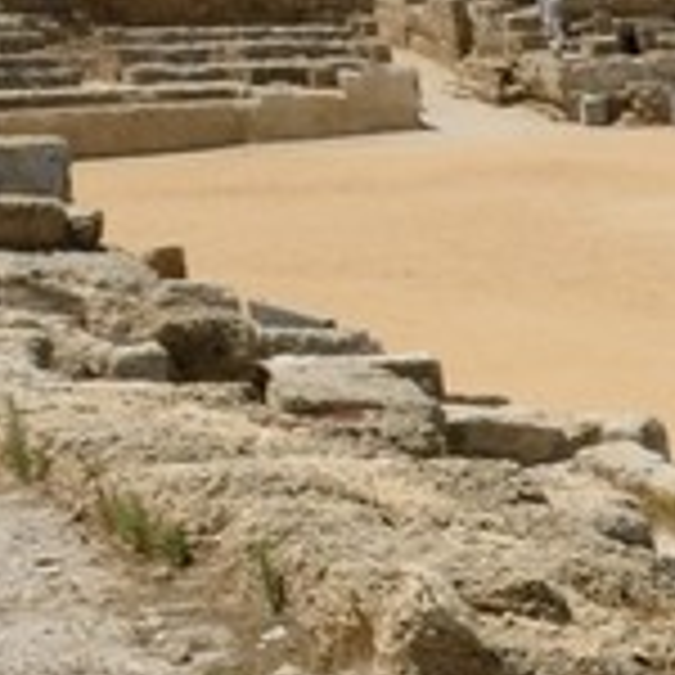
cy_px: 1526
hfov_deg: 6.0
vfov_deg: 6.8
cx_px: 2781
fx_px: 5383
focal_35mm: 244
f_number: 16
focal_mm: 27
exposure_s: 1/200
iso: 100
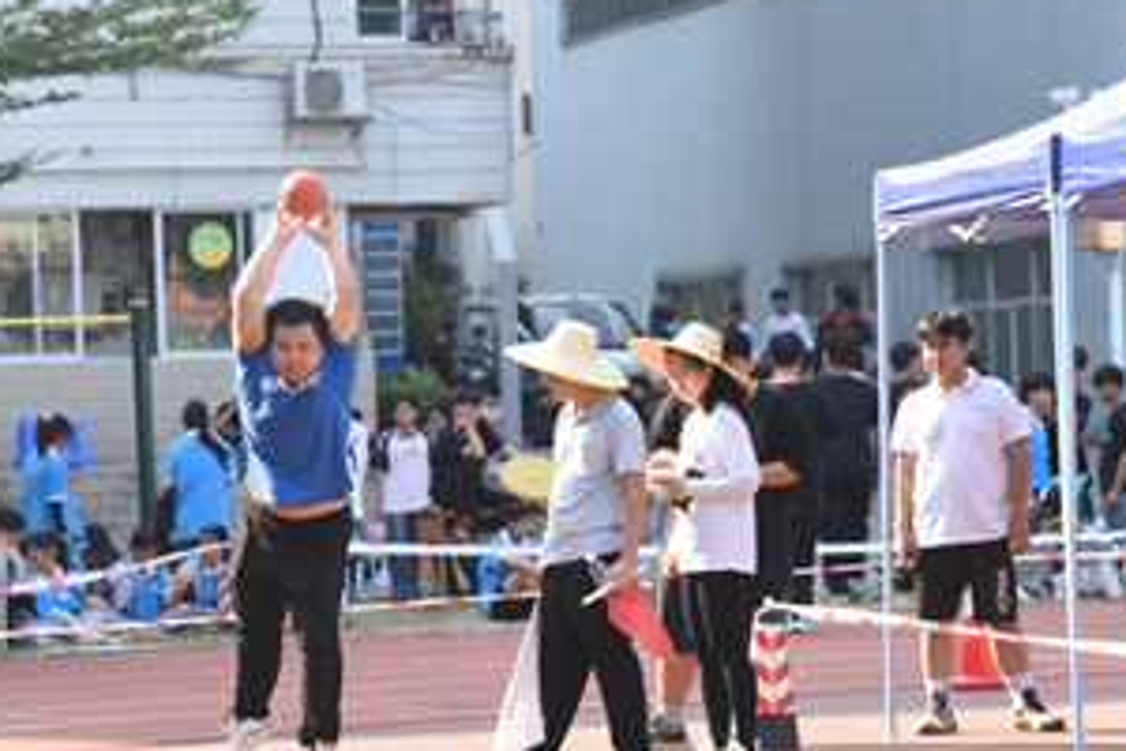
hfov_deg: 9.4
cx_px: 409
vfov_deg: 6.2
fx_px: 6881
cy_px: 518
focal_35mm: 220
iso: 800
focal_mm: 120
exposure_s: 1/500
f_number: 5.6
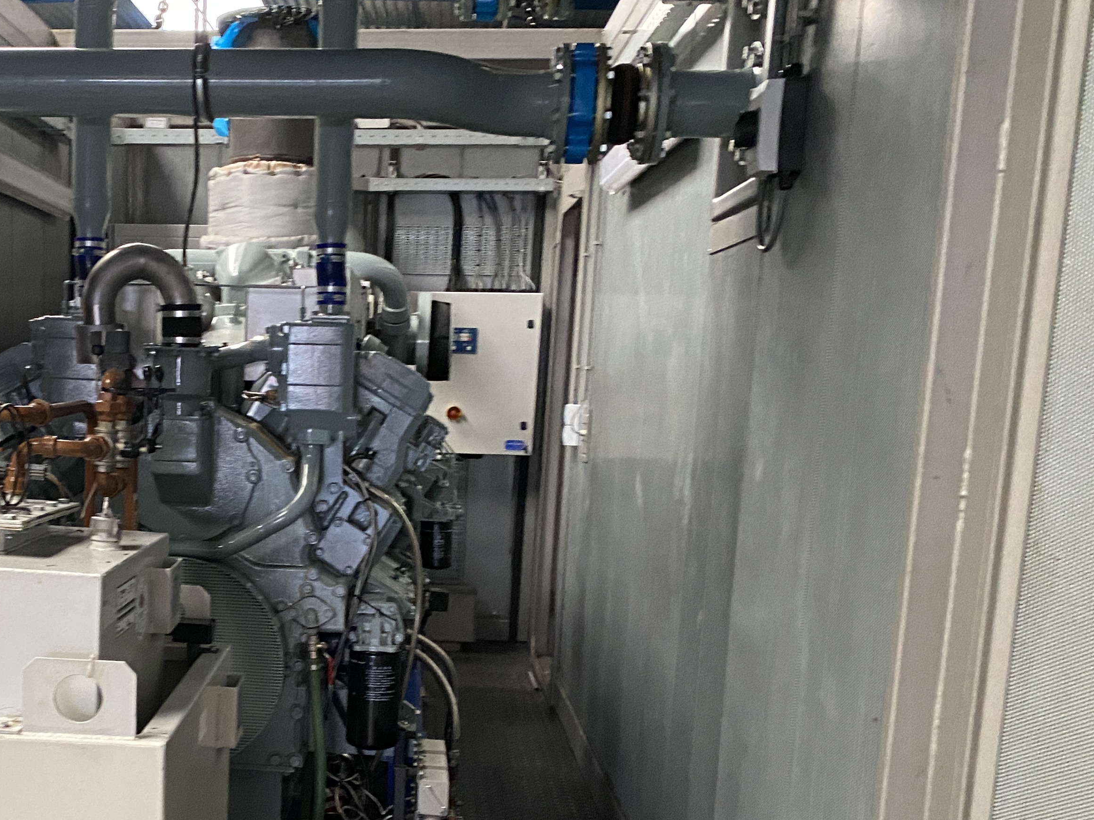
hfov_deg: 40.4
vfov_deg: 31.6
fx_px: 1422
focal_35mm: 45
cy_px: 607
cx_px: 219
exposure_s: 1/40
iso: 640
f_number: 1.8
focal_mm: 4.25
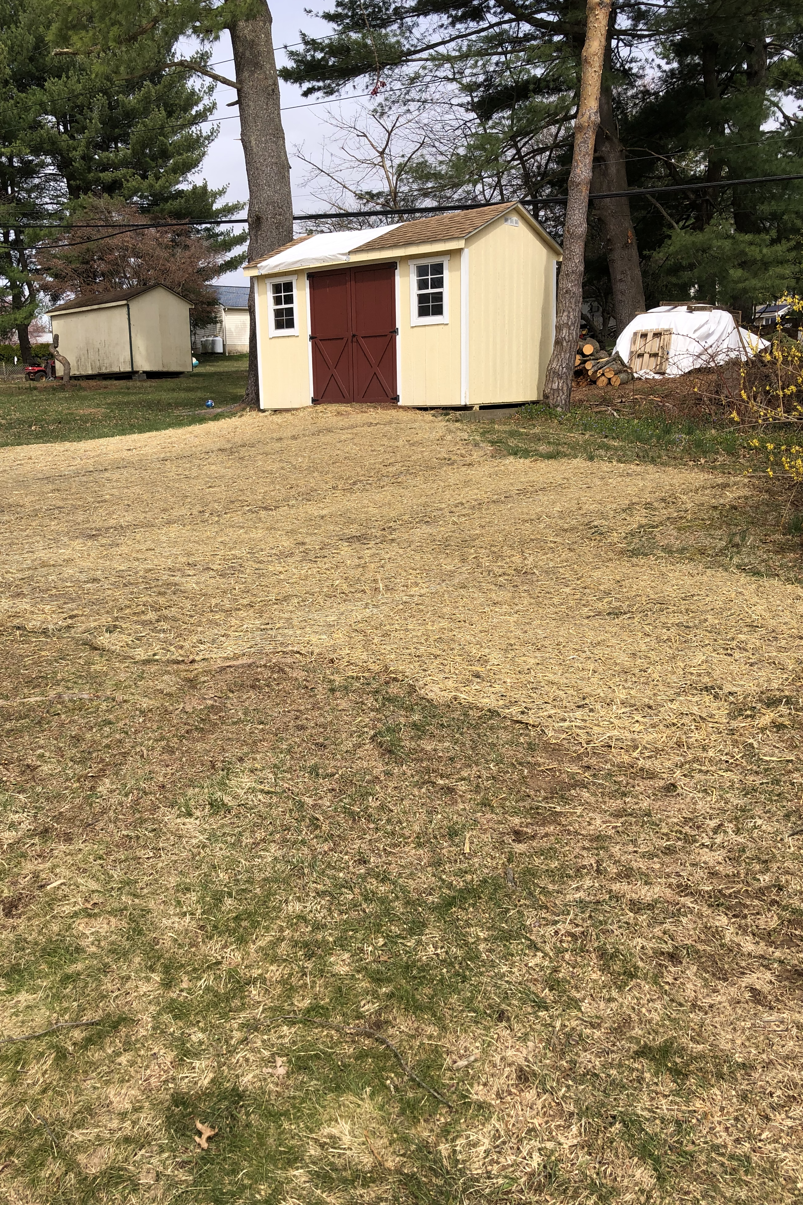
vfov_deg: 61.9
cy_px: 619
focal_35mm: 30
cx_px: 340
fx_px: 1004
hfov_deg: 43.5
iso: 20
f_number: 1.8
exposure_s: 1/1517
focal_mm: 3.99
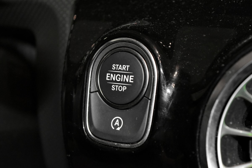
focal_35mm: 82
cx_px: 126
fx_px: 577
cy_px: 84
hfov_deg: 24.6
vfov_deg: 16.6
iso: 2500
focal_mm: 55
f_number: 5.6
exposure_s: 1/60
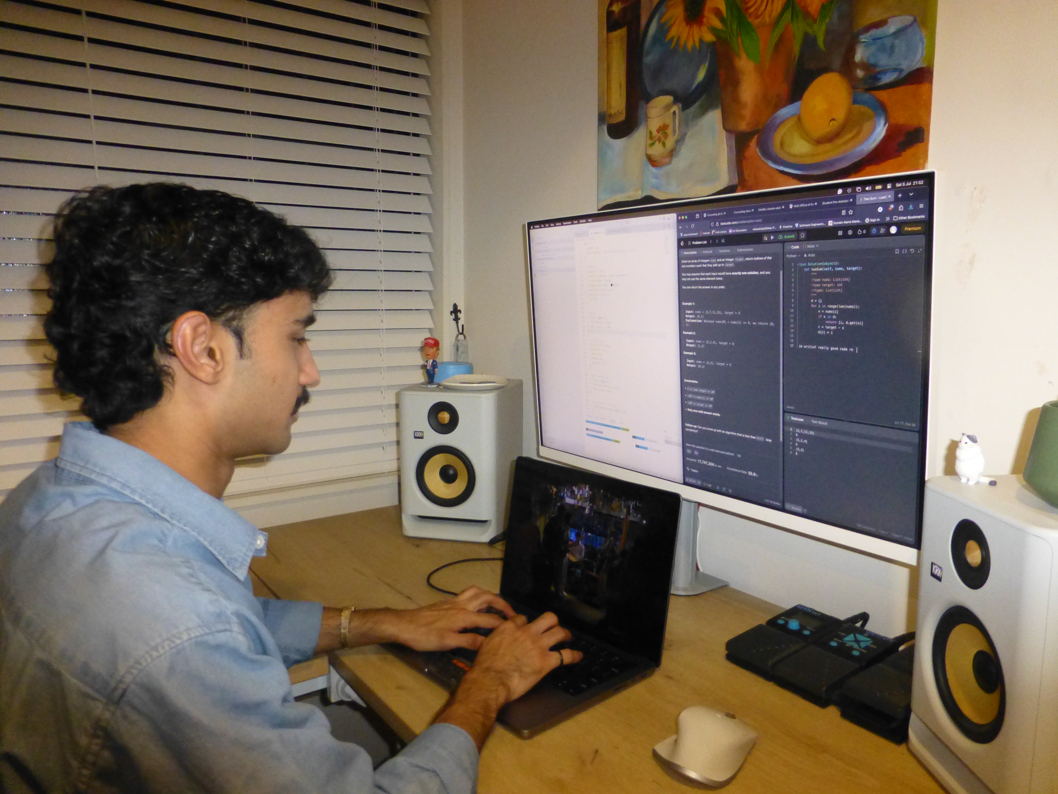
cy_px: 397
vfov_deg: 56.8
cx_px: 529
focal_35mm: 24
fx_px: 734
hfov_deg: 71.6
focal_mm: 4.3
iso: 800
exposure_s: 1/60
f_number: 3.3
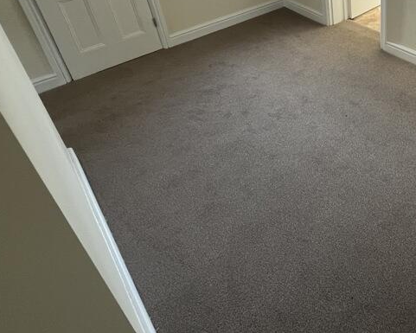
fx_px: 332
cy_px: 29
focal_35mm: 27
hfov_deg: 56.2
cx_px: 368
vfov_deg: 47.5
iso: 160
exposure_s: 1/99
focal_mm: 1.57
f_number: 1.8
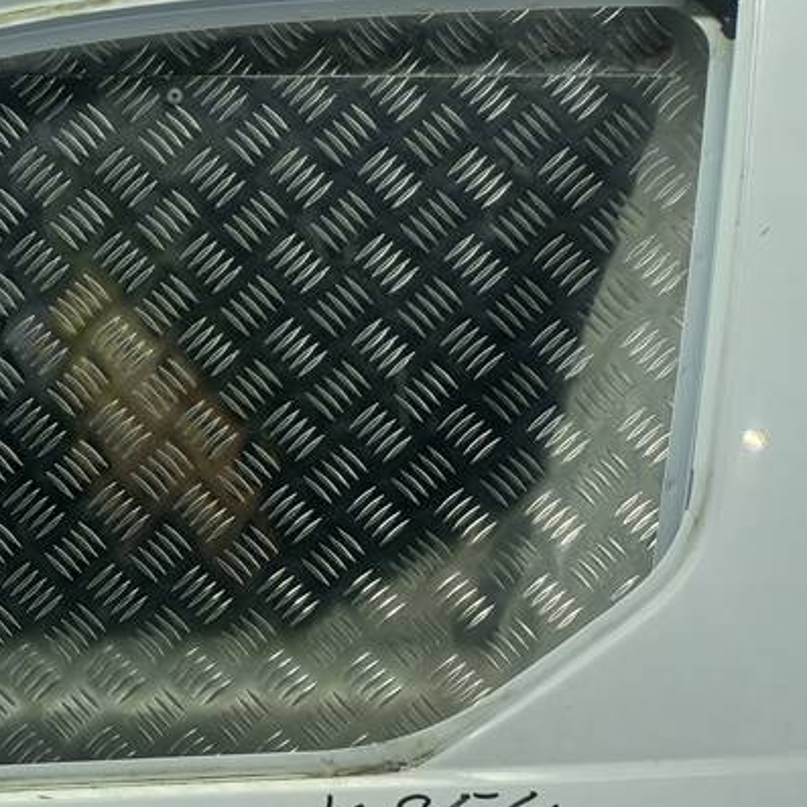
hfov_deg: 27.9
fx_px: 1503
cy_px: 429
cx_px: -41
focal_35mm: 57
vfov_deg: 30.0
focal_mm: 4.6
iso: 25
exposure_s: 1/50
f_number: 1.8
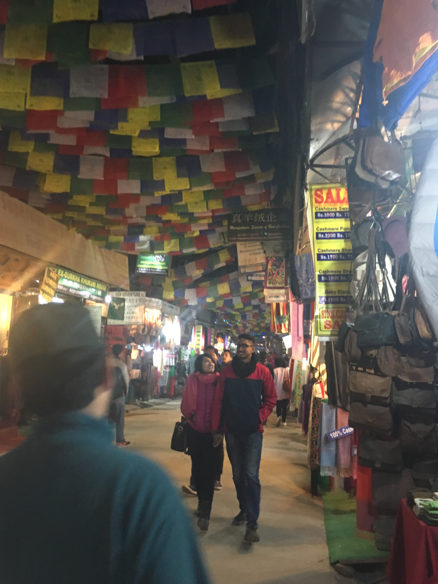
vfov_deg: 60.0
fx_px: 506
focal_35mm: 30
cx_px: 212
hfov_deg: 46.8
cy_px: 283
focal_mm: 4.15
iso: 200
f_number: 2.2
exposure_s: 1/20
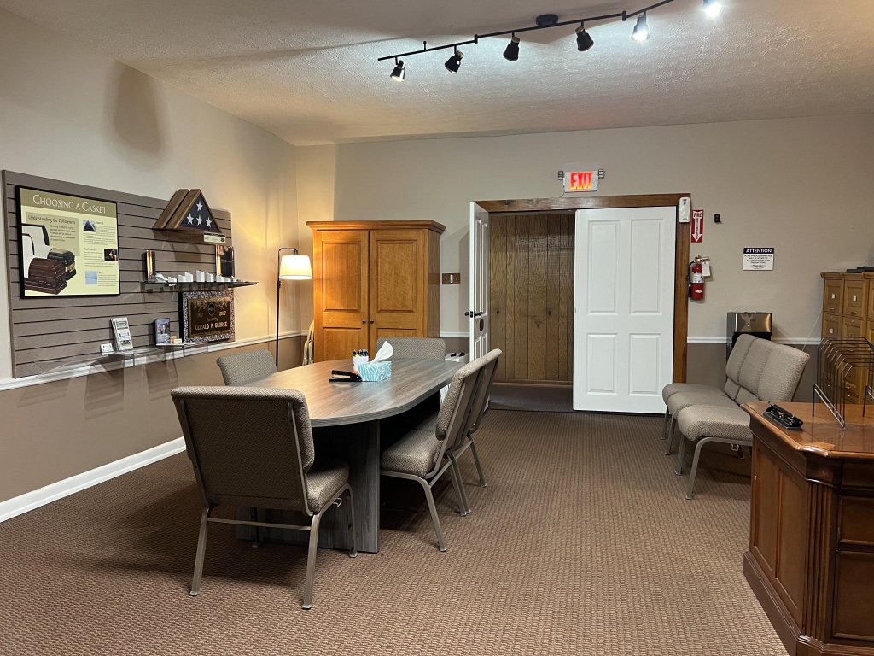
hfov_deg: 67.3
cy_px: 328
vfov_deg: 53.1
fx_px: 656
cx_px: 437
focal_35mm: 26
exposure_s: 1/60
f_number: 1.5
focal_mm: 5.7
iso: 250
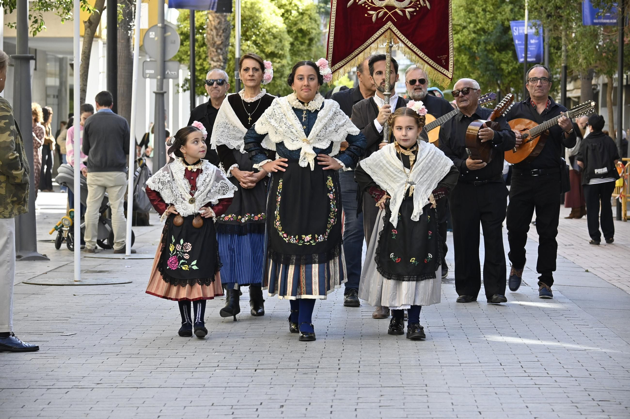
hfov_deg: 16.9
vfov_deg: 11.3
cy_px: 210
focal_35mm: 122
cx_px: 315
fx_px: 2126
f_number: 5.6
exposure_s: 1/400
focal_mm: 81
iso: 500
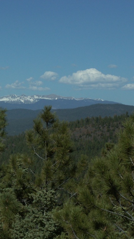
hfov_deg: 8.1
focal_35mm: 149
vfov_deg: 14.4
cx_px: 5
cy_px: 120
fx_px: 941
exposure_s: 1/1000
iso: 100
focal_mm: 25.33
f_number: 9
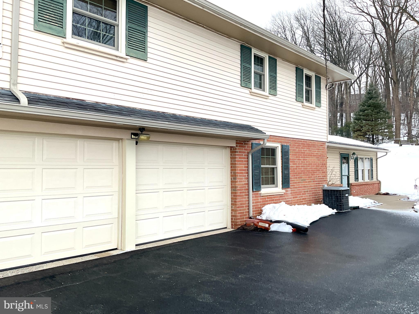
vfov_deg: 48.2
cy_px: 157
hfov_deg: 61.7
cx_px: 210
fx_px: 351
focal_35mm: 29
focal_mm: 3
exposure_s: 1/120
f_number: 1.8
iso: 25
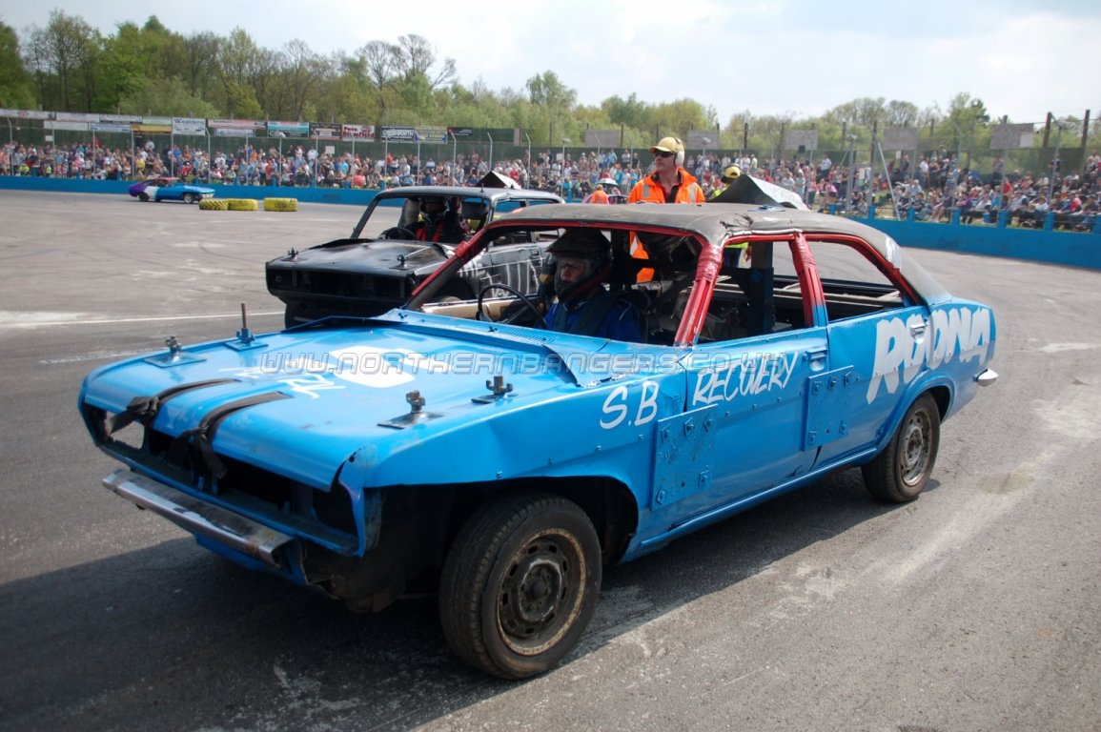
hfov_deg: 57.3
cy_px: 366
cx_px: 550
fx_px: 1008
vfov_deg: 39.9
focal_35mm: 33
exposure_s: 1/1000
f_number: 4
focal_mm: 22
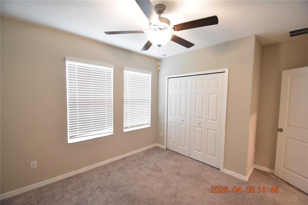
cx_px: 154
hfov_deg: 100.4
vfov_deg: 77.3
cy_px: 102
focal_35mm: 15
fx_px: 128
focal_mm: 10
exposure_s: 1/30
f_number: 3.5
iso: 800
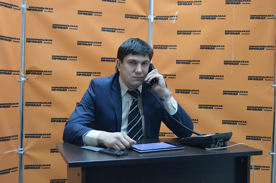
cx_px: 138
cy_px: 92
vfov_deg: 28.0
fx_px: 368
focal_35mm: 48
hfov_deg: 41.2
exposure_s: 1/15
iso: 900
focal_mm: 32
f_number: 4.8
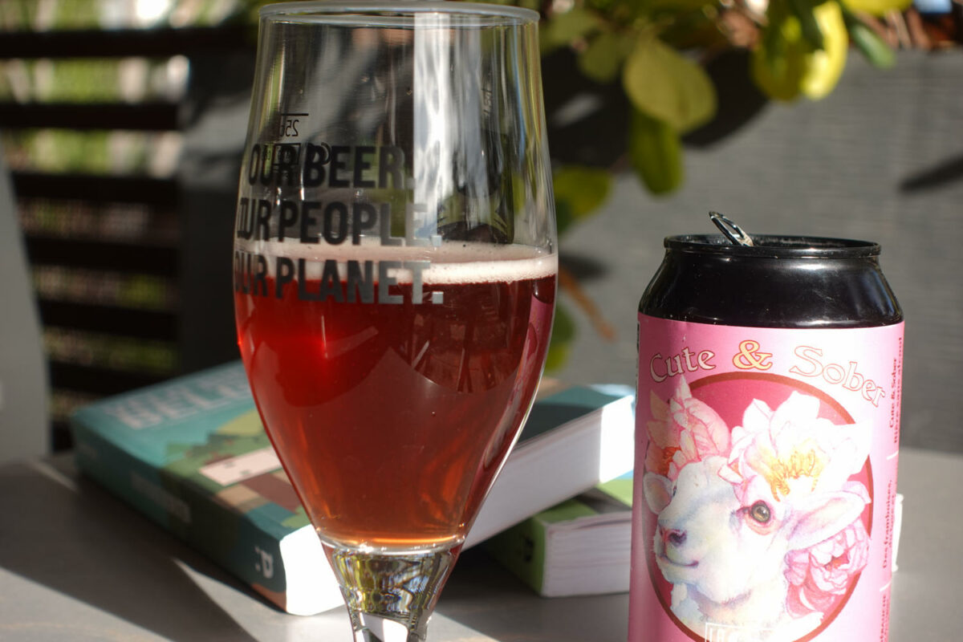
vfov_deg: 19.5
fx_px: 1872
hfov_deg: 28.8
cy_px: 321
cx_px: 482
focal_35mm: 70
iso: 80
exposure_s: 1/320
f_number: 4
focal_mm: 25.7
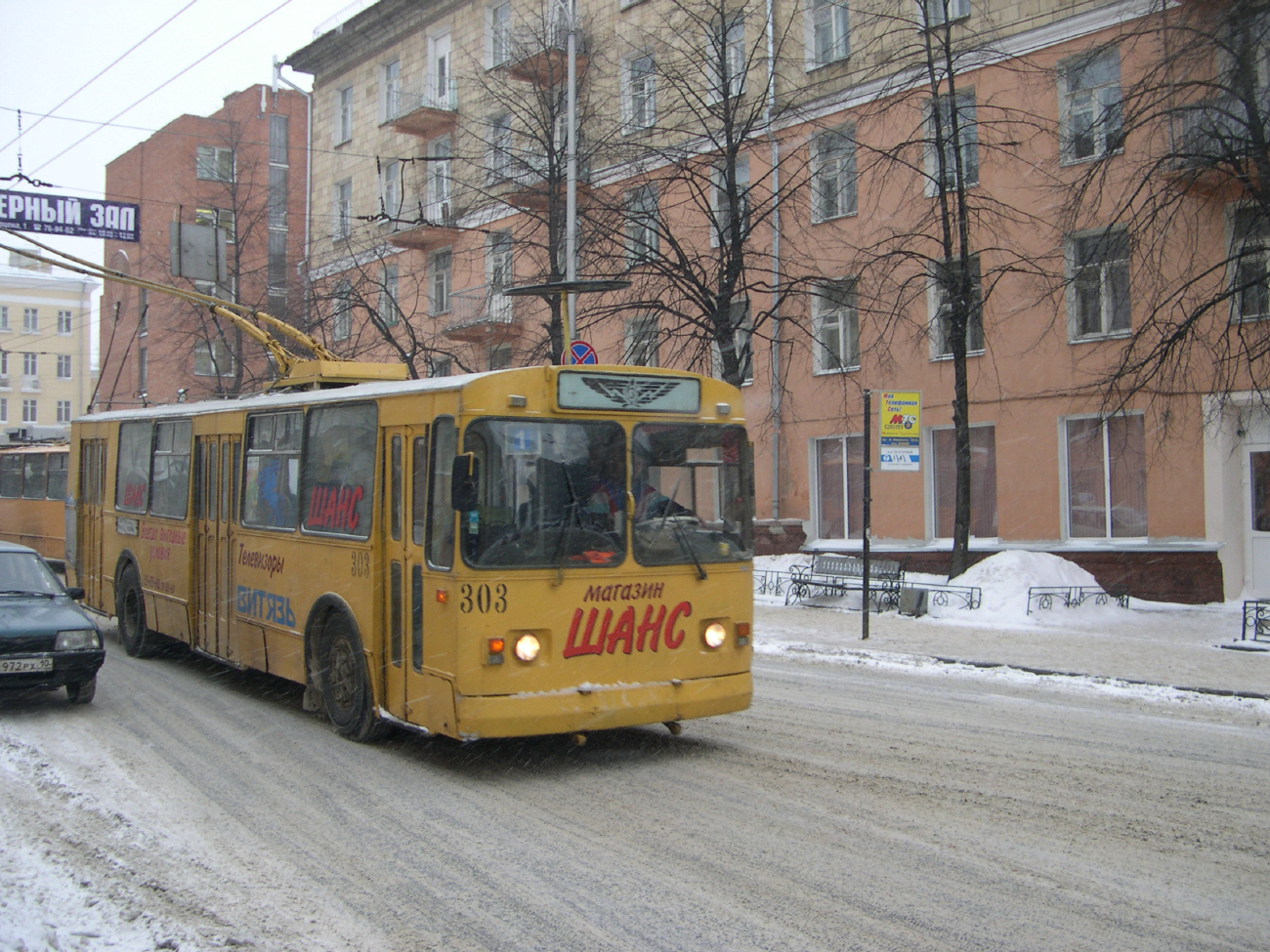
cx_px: 635
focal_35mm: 38
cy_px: 476
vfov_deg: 37.7
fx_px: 1394
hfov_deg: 49.0
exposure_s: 1/91.6
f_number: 2.8
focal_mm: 8
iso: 100
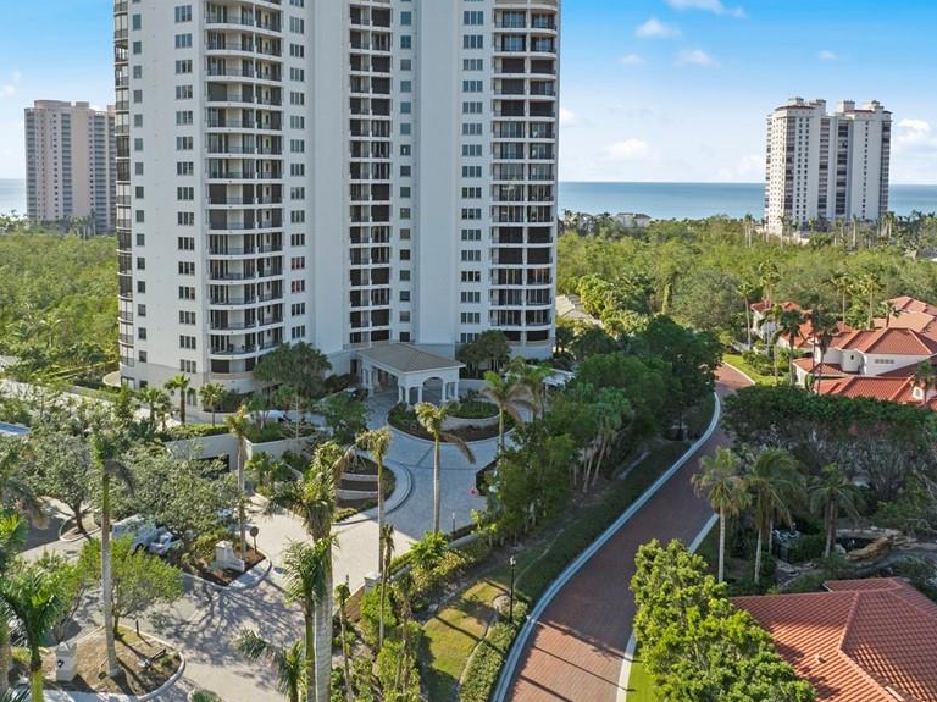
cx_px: 428
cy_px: 244
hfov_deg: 56.8
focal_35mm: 32
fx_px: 866
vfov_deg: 43.6
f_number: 2.8
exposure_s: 1/4000
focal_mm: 12.29
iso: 280
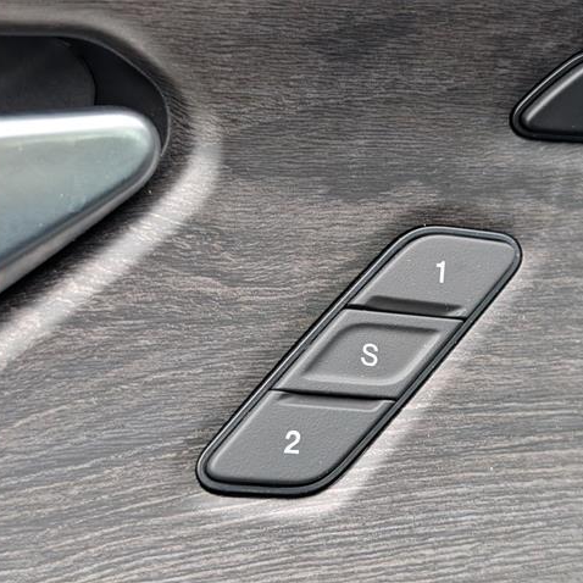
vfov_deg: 29.6
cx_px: 377
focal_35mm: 58
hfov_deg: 29.4
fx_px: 1105
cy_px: 292
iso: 369
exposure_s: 1/909
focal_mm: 6.9
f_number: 1.68
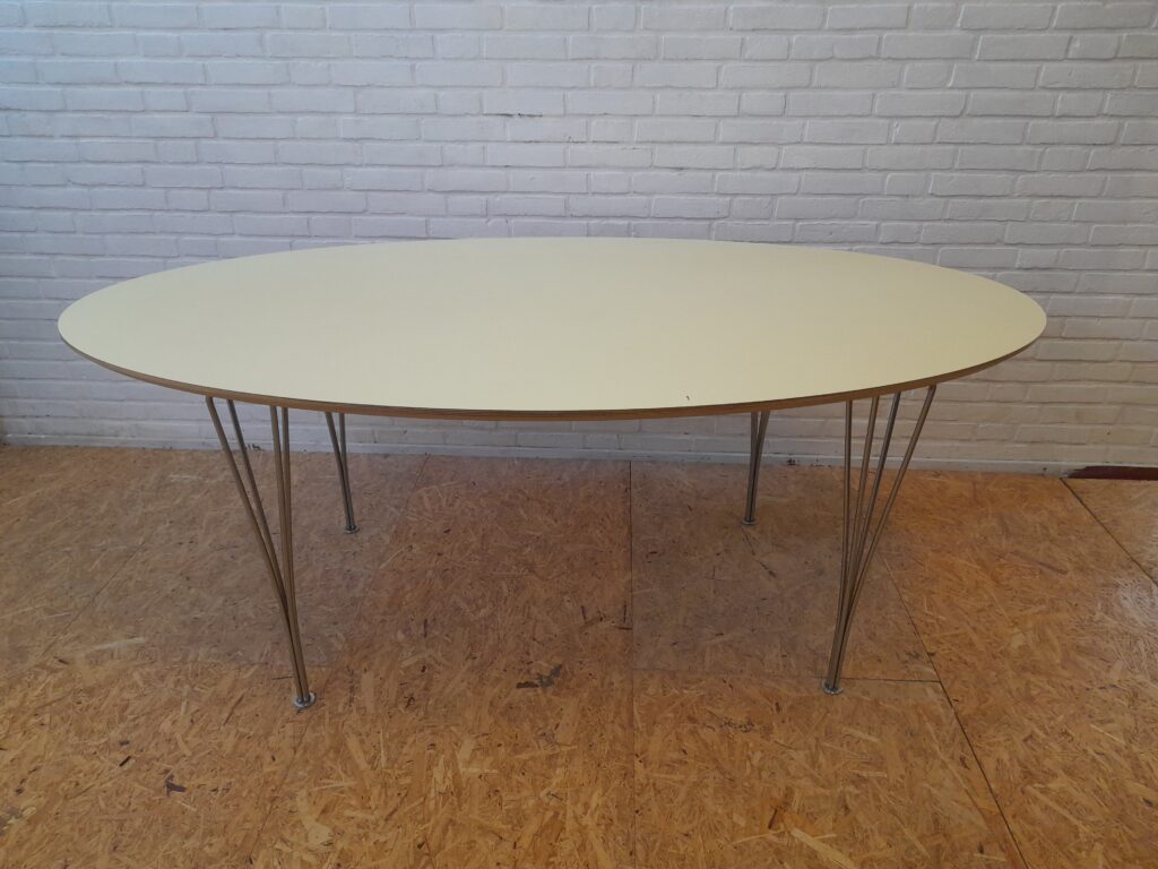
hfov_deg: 69.4
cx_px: 579
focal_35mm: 25
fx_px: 836
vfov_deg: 54.9
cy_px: 434
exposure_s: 1/50
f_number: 2
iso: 250
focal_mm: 4.6
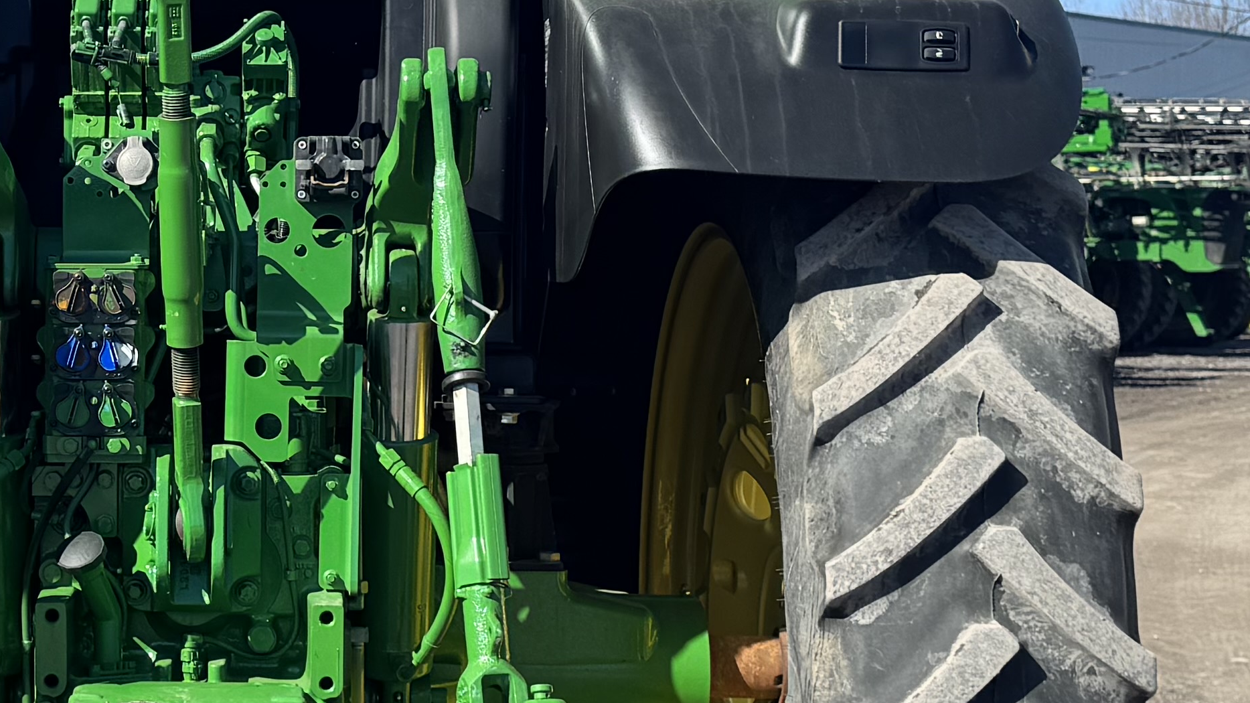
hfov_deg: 25.9
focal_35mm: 80
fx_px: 2651
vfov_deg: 15.1
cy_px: 352
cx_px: 195
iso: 80
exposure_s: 1/3247
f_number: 1.78
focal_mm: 6.76
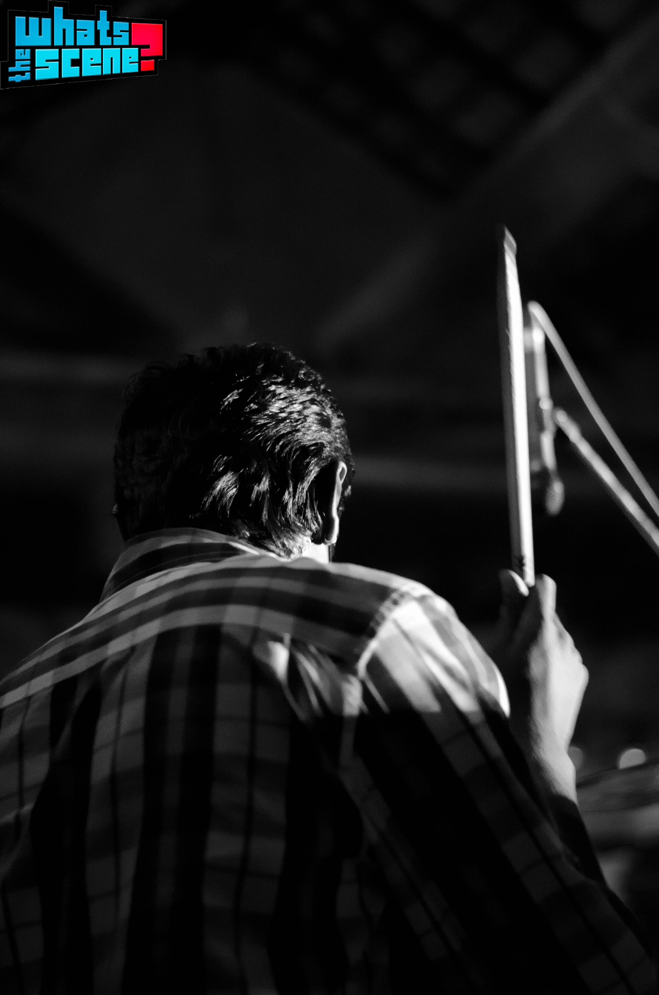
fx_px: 2069
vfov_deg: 27.0
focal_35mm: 75
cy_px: 498
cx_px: 330
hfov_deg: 18.1
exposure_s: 1/100
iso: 1600
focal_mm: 50
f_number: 1.8
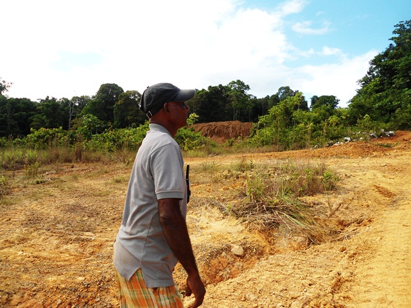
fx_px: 309
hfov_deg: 67.3
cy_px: 154
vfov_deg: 53.1
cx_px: 206
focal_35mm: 26
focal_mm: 4.7
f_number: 2.8
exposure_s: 1/640
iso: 80
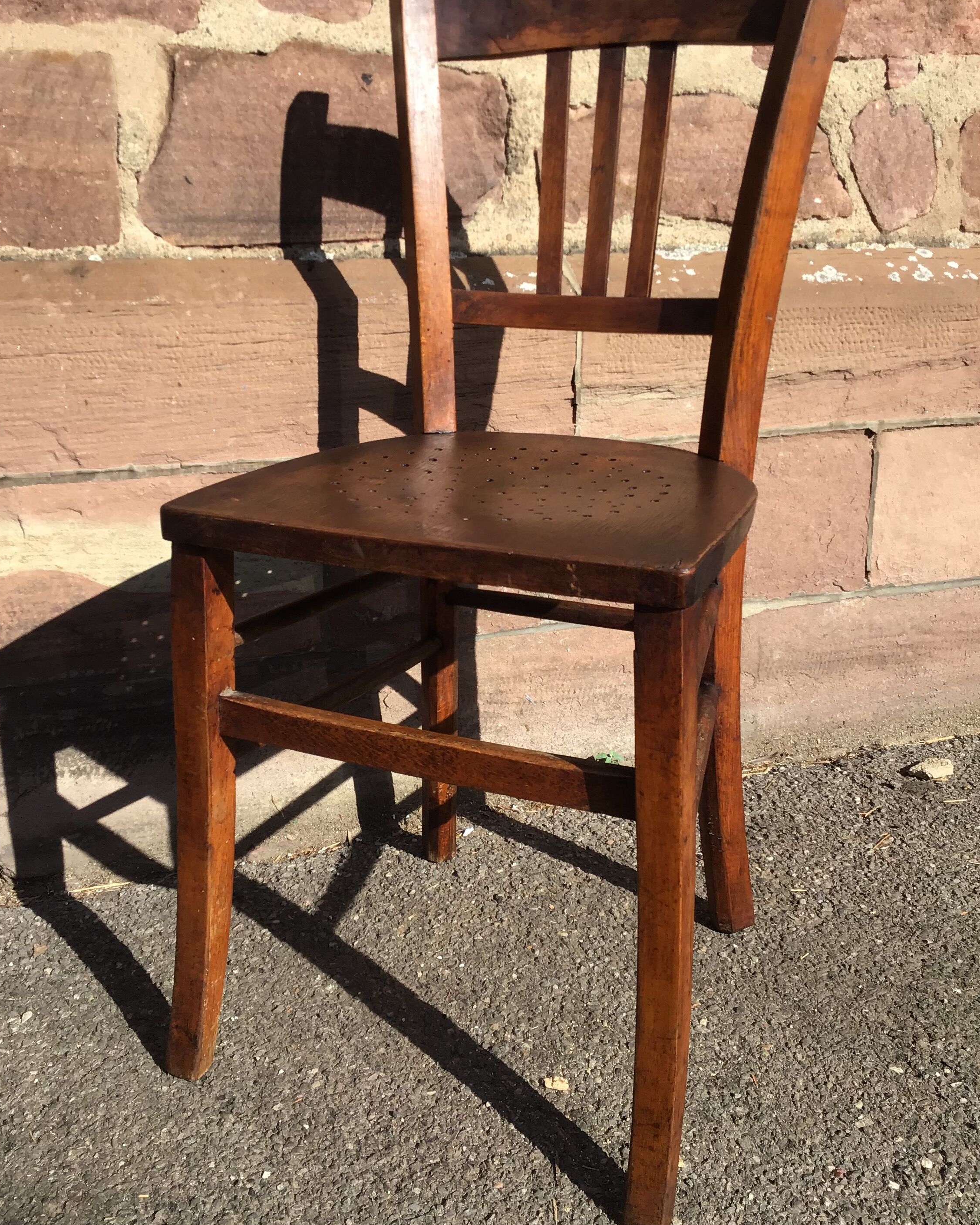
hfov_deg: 42.2
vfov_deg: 51.5
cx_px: 456
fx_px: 1269
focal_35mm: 35
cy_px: 575
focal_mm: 3.3
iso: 25
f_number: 2.4
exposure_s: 1/776
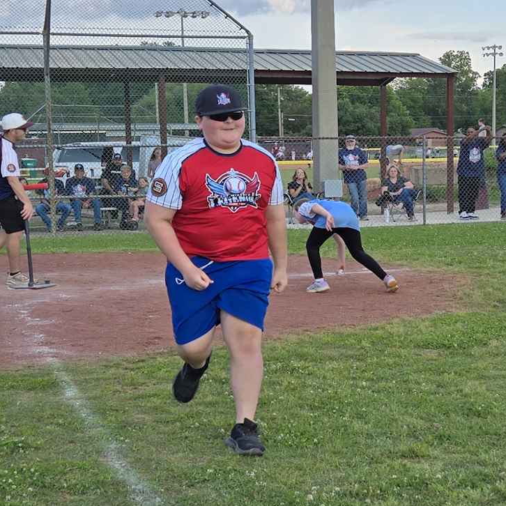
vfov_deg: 57.3
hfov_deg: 57.3
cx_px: 247
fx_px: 463
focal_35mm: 28
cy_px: 250
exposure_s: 1/1027
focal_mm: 5.4
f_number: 1.8
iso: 25
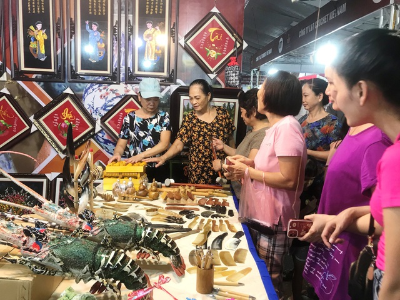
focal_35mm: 28
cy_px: 150
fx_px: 324
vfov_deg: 49.7
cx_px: 200
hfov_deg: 63.4
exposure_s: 1/20
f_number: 1.8
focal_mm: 3.99
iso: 32
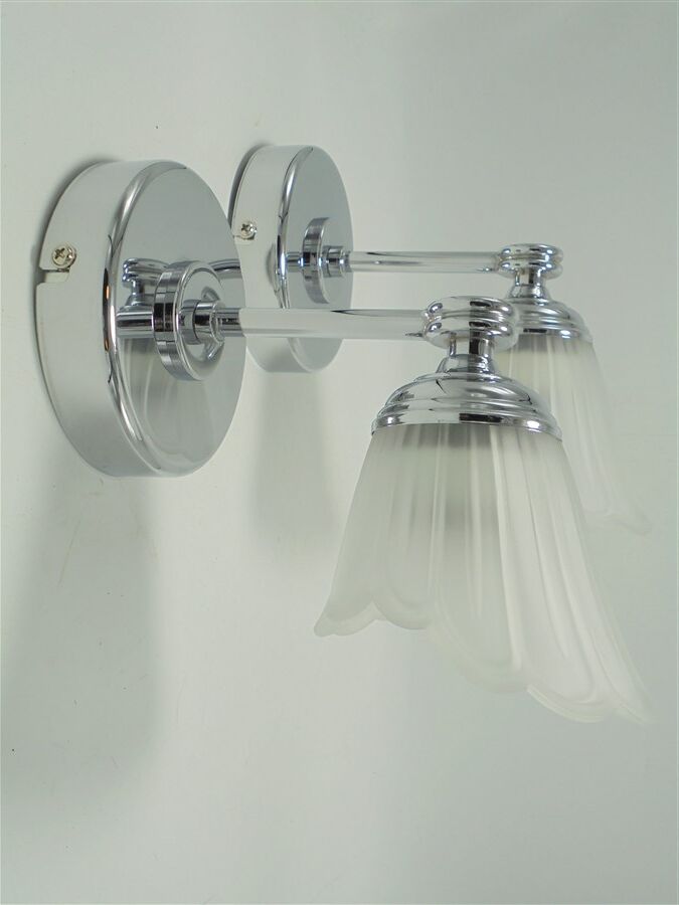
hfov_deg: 37.7
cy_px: 452
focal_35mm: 38
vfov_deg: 49.0
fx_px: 994
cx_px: 340
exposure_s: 1/80
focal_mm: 6.9
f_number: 4.2
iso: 100
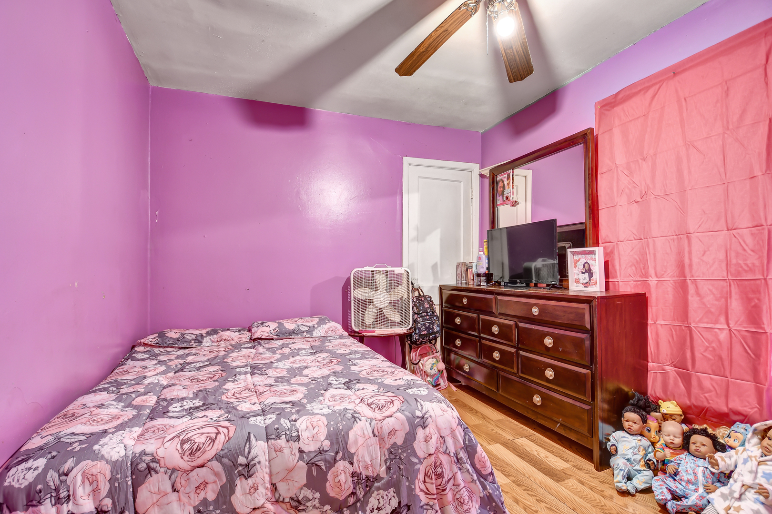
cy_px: 257
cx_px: 386
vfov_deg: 77.3
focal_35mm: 15
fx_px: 322
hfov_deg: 100.4
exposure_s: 1/3.33
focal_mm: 10
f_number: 3.5
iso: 200
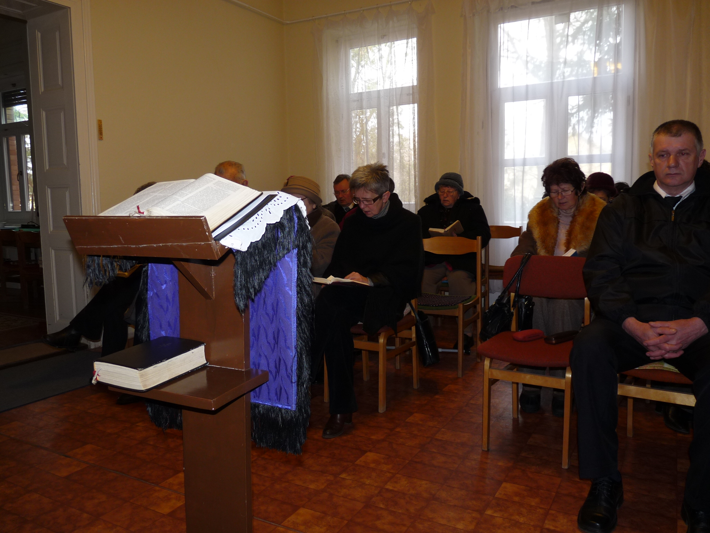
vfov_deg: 51.4
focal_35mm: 27
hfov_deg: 65.3
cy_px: 266
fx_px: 554
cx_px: 355
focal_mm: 4.8
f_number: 2.8
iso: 100
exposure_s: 1/30
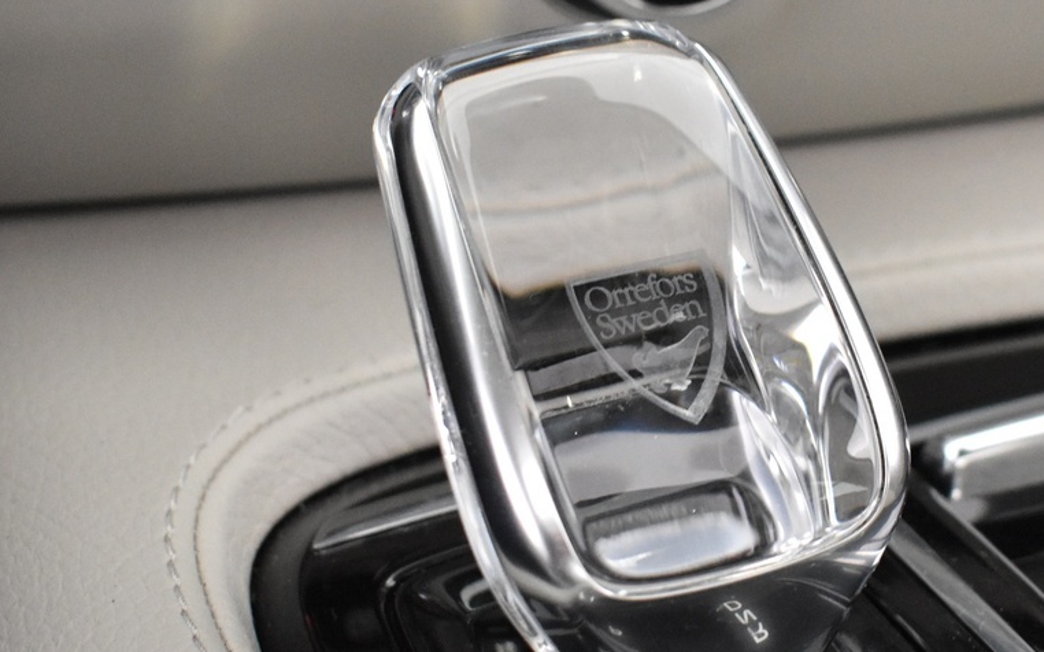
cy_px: 426
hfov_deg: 26.4
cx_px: 660
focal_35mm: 78
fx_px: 2219
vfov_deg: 16.7
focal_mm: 24
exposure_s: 1/30
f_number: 3.8
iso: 3200
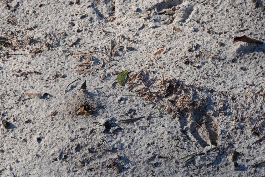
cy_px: 54
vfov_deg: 10.3
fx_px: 980
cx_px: 186
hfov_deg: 15.4
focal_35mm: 133
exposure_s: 1/400
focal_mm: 30.5
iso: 100
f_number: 4
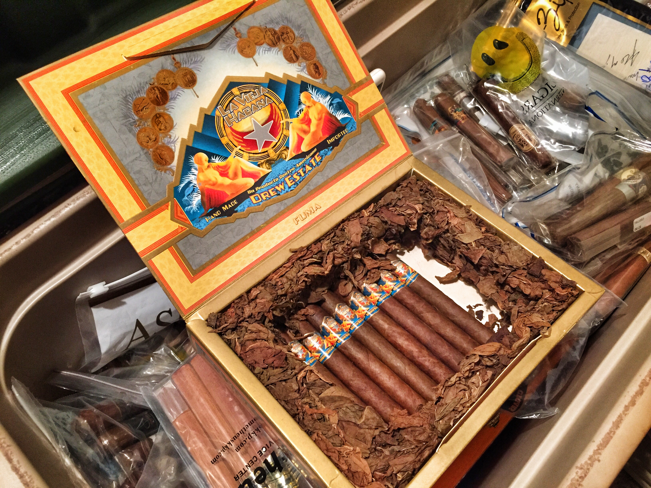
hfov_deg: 61.7
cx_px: 326
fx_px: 545
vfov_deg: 48.2
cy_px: 244
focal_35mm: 29
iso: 250
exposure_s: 1/17
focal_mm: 4.15
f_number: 2.2
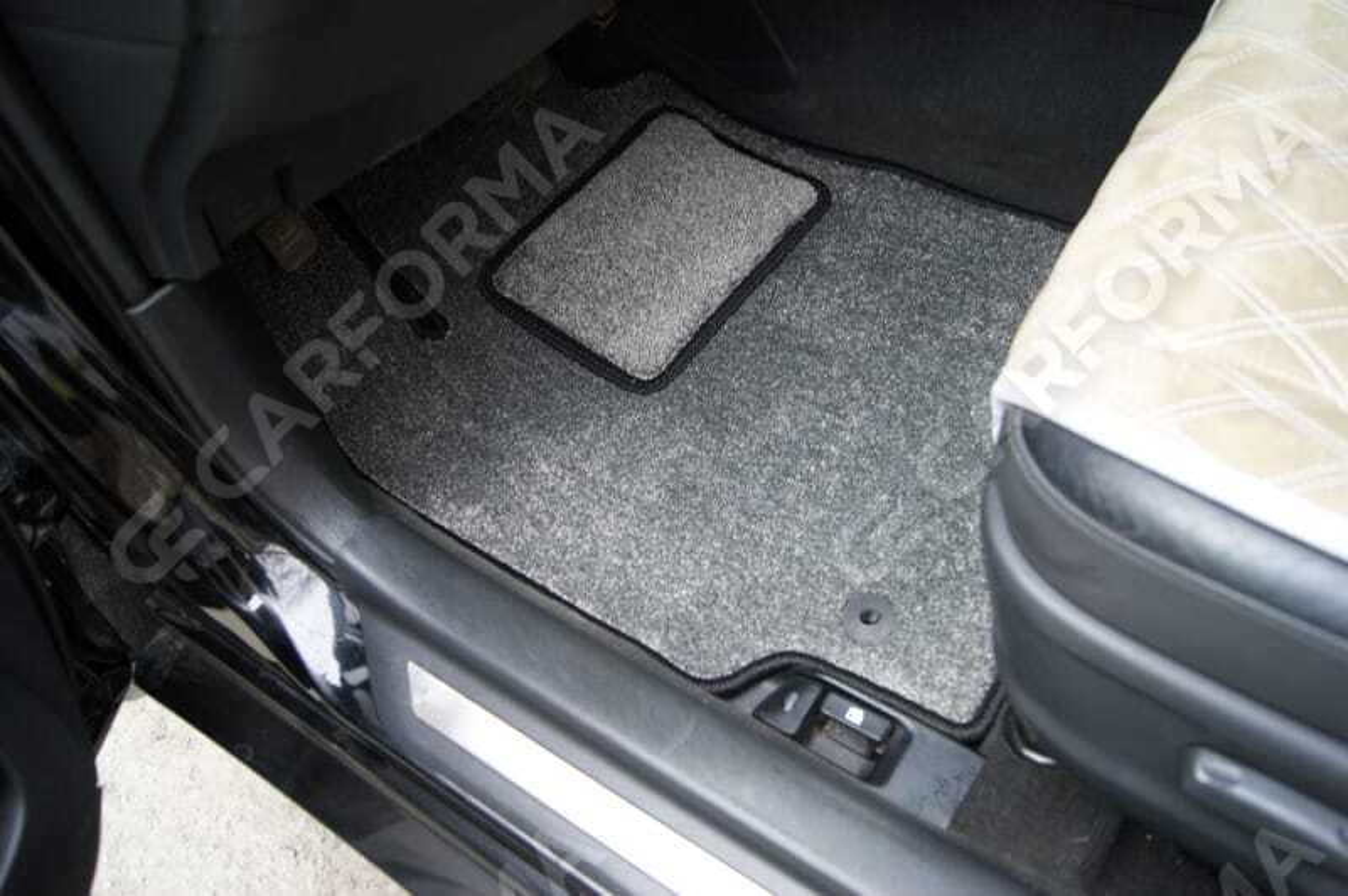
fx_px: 1122
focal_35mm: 30
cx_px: 674
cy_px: 448
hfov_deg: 62.0
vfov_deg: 43.5
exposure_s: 1/15
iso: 400
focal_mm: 20
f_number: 3.5
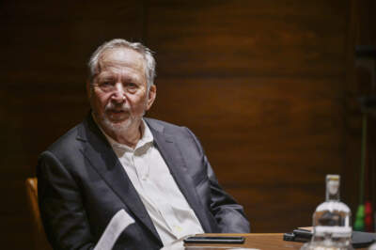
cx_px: 188
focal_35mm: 200
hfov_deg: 10.3
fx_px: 2087
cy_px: 125
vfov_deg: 6.9
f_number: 2.8
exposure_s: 1/350
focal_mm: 200
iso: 1100
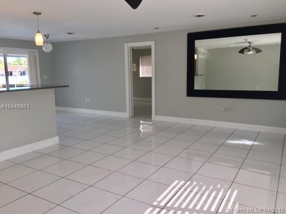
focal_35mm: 29
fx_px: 240
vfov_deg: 48.2
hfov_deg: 61.7
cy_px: 107
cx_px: 143
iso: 40
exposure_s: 1/120
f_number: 2.2
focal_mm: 4.15
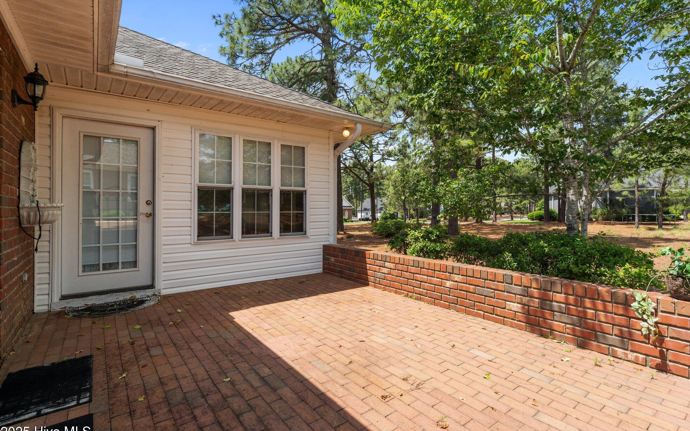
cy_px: 214
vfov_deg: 68.0
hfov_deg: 94.4
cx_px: 348
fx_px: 320
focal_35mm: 17
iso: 400
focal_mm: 16
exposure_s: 1/500
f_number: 8
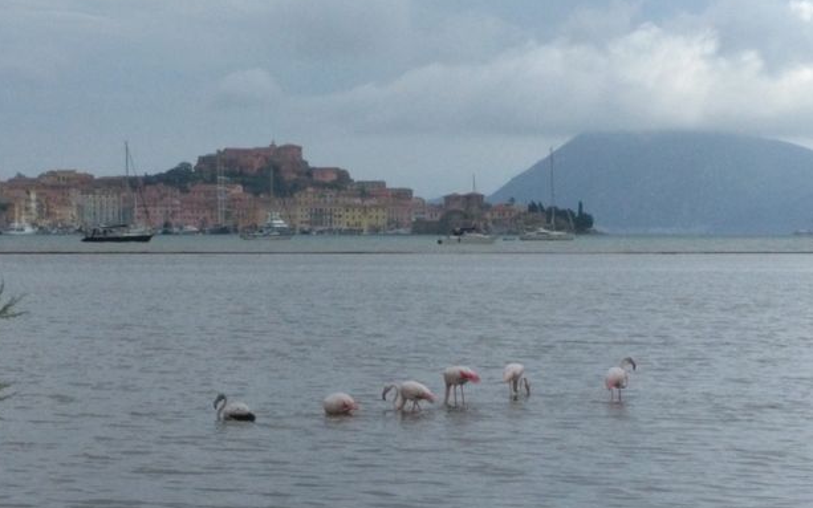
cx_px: 405
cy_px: 273
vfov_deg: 41.8
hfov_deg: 62.9
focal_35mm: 30
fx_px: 665
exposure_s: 1/1983
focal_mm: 2.96
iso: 101
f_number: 2
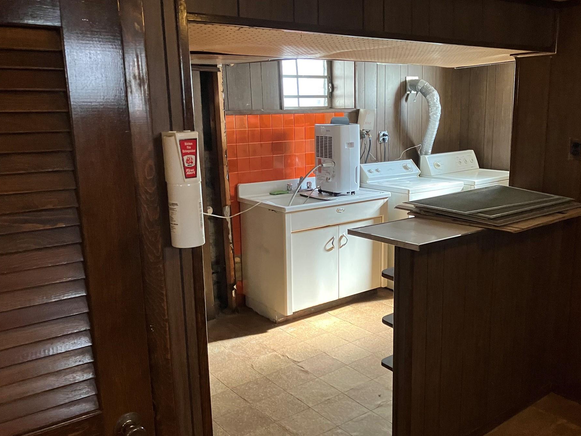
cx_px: 328
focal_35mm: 32
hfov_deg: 56.6
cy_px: 213
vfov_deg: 44.2
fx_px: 537
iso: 320
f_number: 1.8
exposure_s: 1/40
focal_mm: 3.99
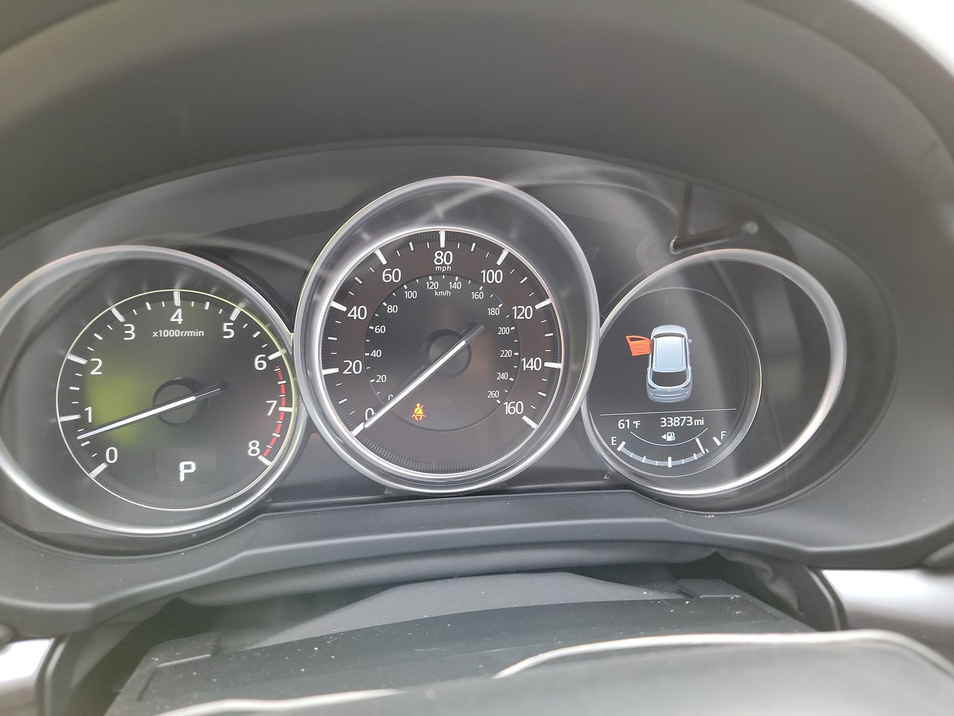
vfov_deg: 56.8
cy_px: 358
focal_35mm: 24
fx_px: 661
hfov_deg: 71.6
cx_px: 477
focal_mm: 6.7
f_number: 1.8
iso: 324
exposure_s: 1/59
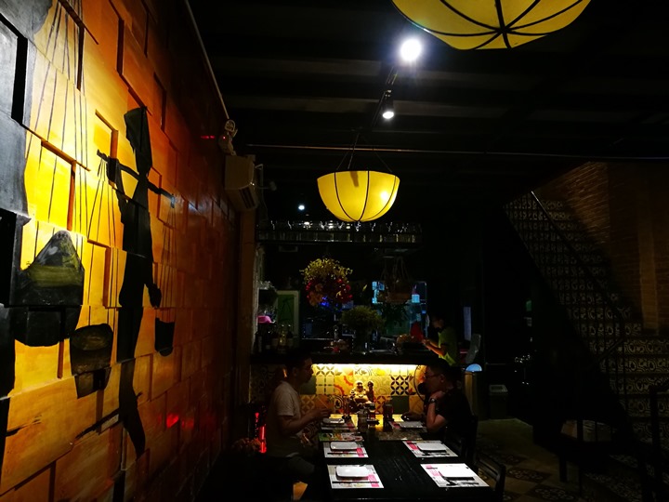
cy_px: 251
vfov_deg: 51.4
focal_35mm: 27
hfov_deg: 65.3
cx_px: 334
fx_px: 522
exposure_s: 1/33.3
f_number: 2.2
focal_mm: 4.5
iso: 400
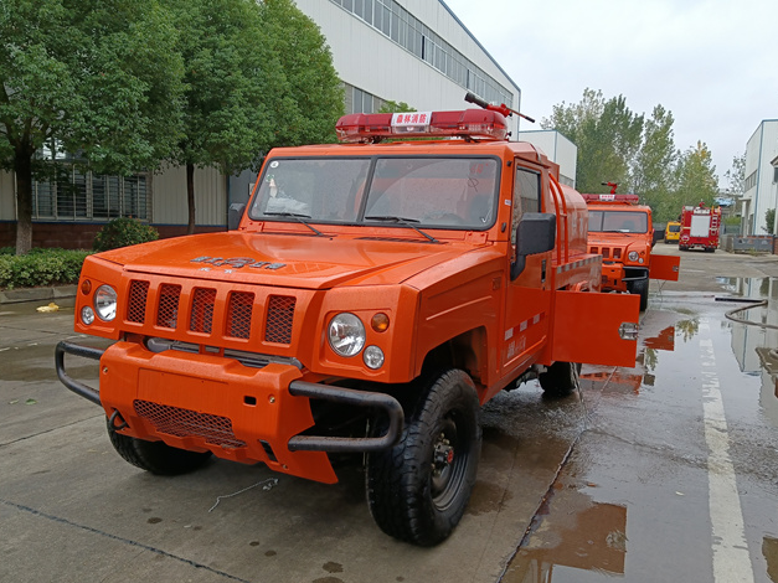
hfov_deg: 63.5
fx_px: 629
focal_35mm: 28
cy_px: 292
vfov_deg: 49.7
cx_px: 385
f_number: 1.9
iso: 100
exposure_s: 1/191
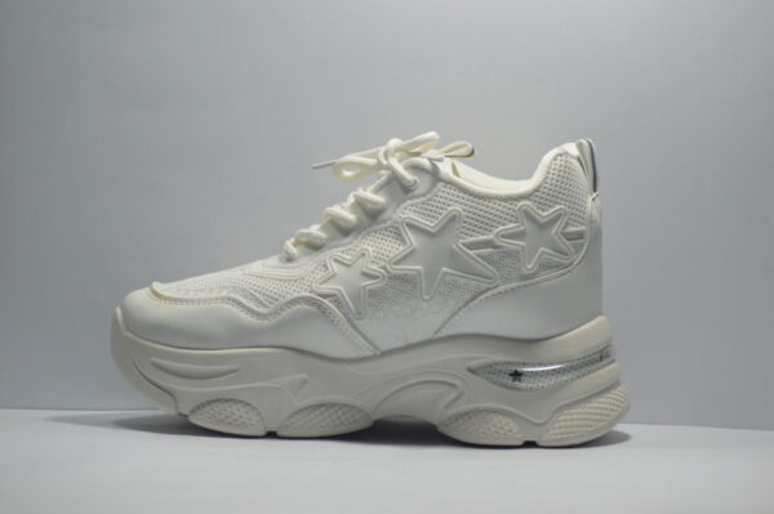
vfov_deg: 4.2
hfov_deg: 6.2
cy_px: 257
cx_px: 387
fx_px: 7089
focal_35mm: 330
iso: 1250
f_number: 4.8
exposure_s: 1/500
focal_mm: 220
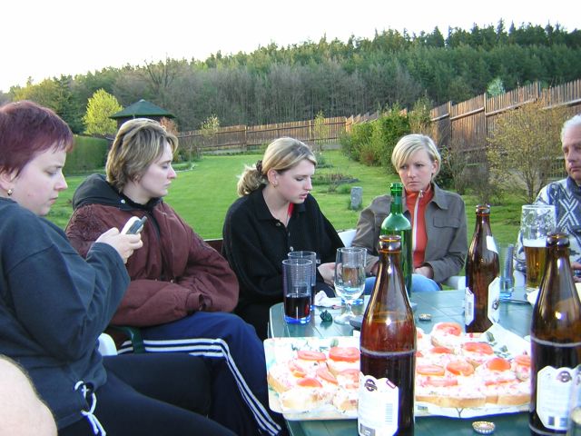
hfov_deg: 51.4
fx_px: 604
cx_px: 290
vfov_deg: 39.7
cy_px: 218
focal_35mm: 36
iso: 100
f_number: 2.6
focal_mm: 4.7
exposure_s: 1/30
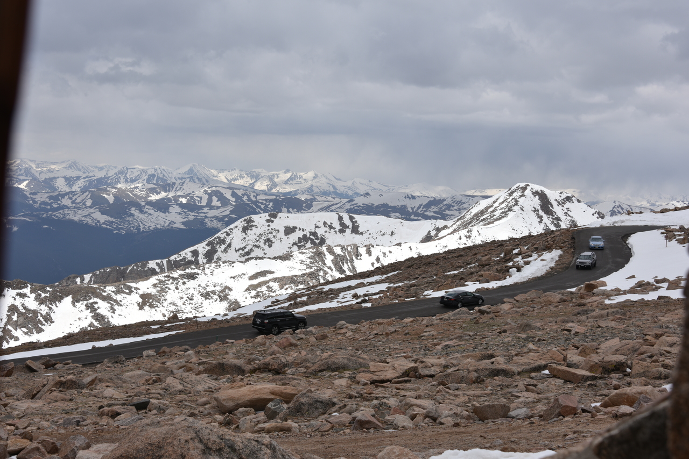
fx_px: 1244
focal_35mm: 65
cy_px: 230
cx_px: 344
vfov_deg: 20.9
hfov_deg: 31.0
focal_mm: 65
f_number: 10
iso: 100
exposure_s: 1/400
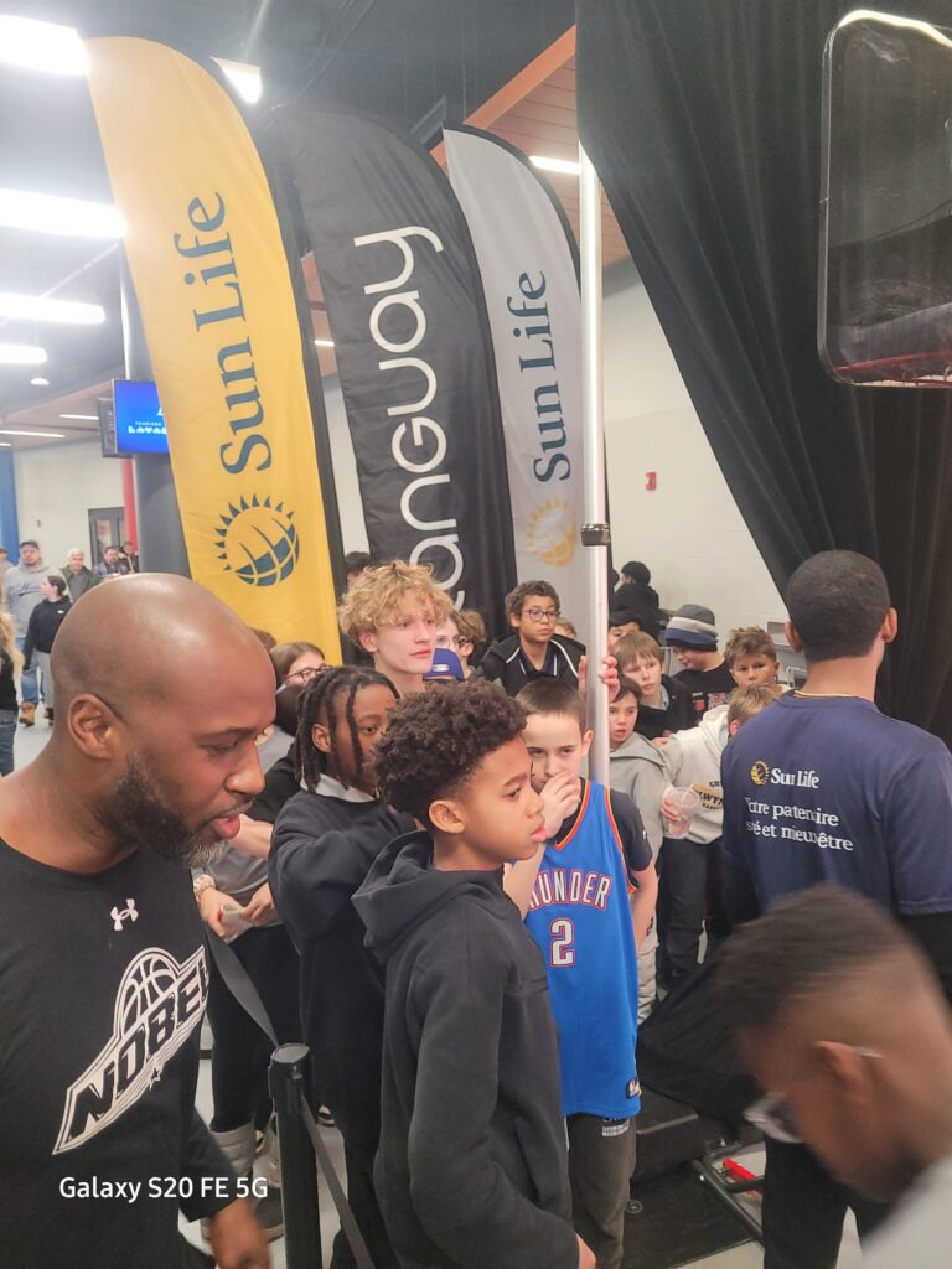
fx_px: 953
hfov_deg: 53.1
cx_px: 476
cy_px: 634
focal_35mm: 26
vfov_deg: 67.3
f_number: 1.8
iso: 320
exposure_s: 1/40
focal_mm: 5.4
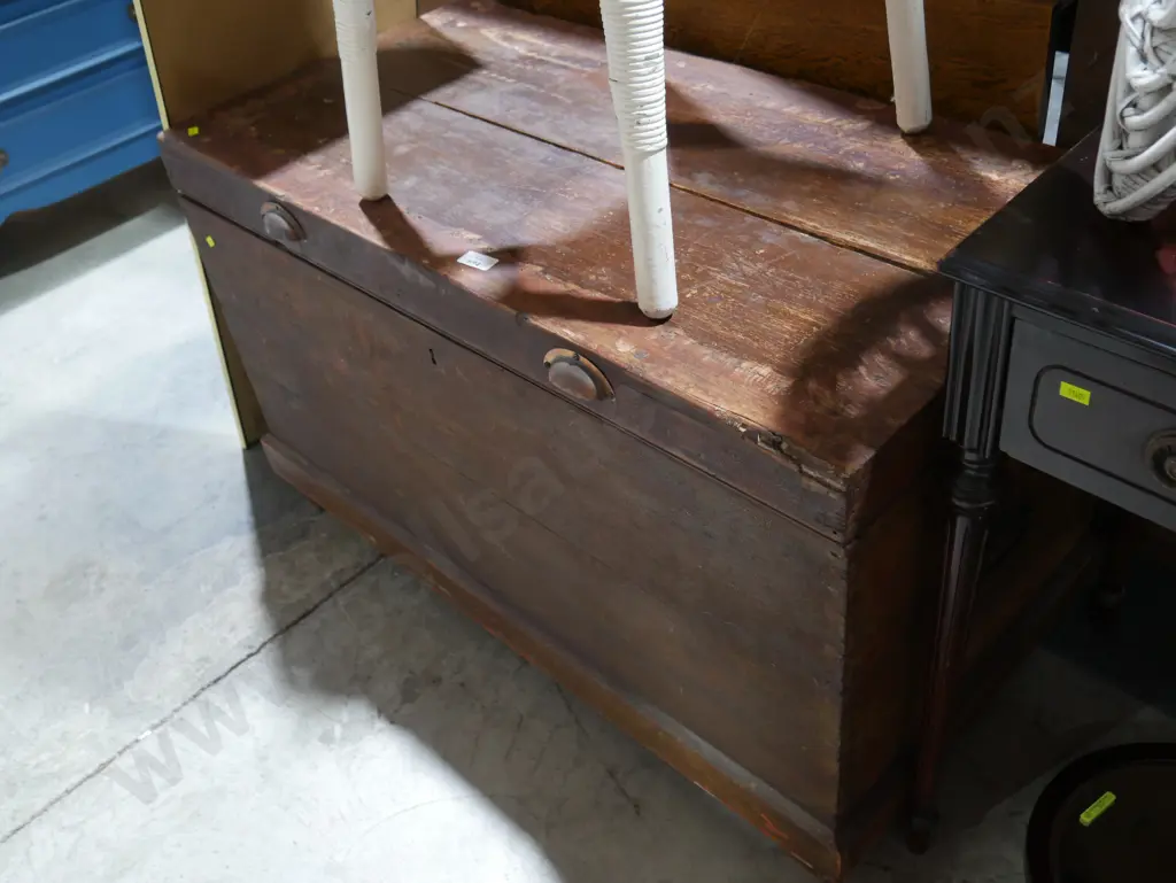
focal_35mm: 34
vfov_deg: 41.8
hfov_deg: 53.9
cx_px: 588
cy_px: 442
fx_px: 1156
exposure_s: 1/60
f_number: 4
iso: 800
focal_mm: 17
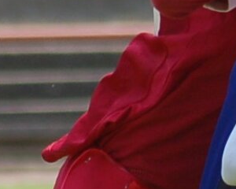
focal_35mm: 1546
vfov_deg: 1.0
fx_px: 10798
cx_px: 441
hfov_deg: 1.3
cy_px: 137
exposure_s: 1/1000
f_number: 4.5
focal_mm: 150
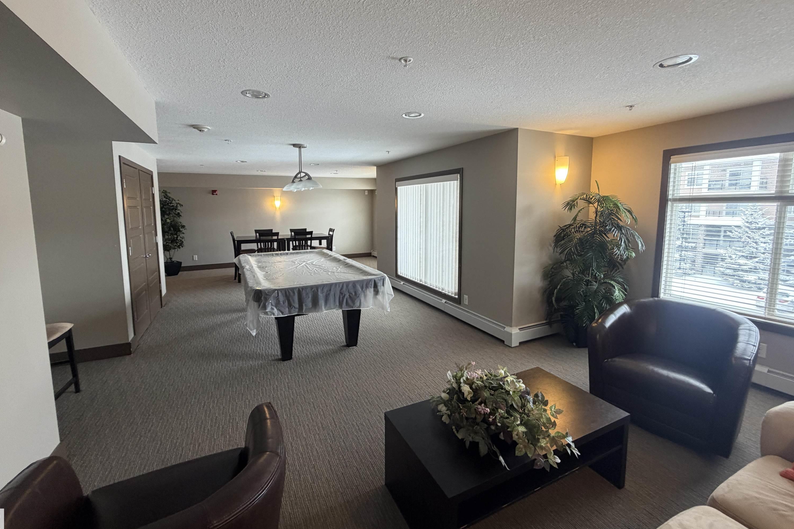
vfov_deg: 77.1
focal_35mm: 15
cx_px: 386
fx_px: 331
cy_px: 238
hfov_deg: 100.4
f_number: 2.2
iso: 250
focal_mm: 2.22
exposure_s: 1/60
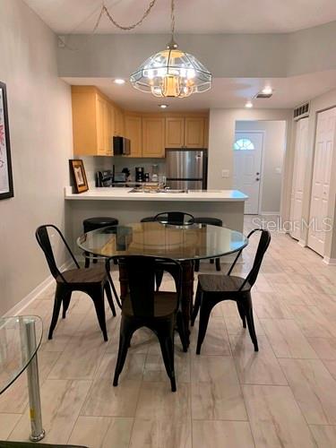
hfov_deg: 53.1
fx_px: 336
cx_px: 168
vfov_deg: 67.3
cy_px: 224
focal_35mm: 26
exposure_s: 1/60
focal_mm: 4.25
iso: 100
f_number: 1.8
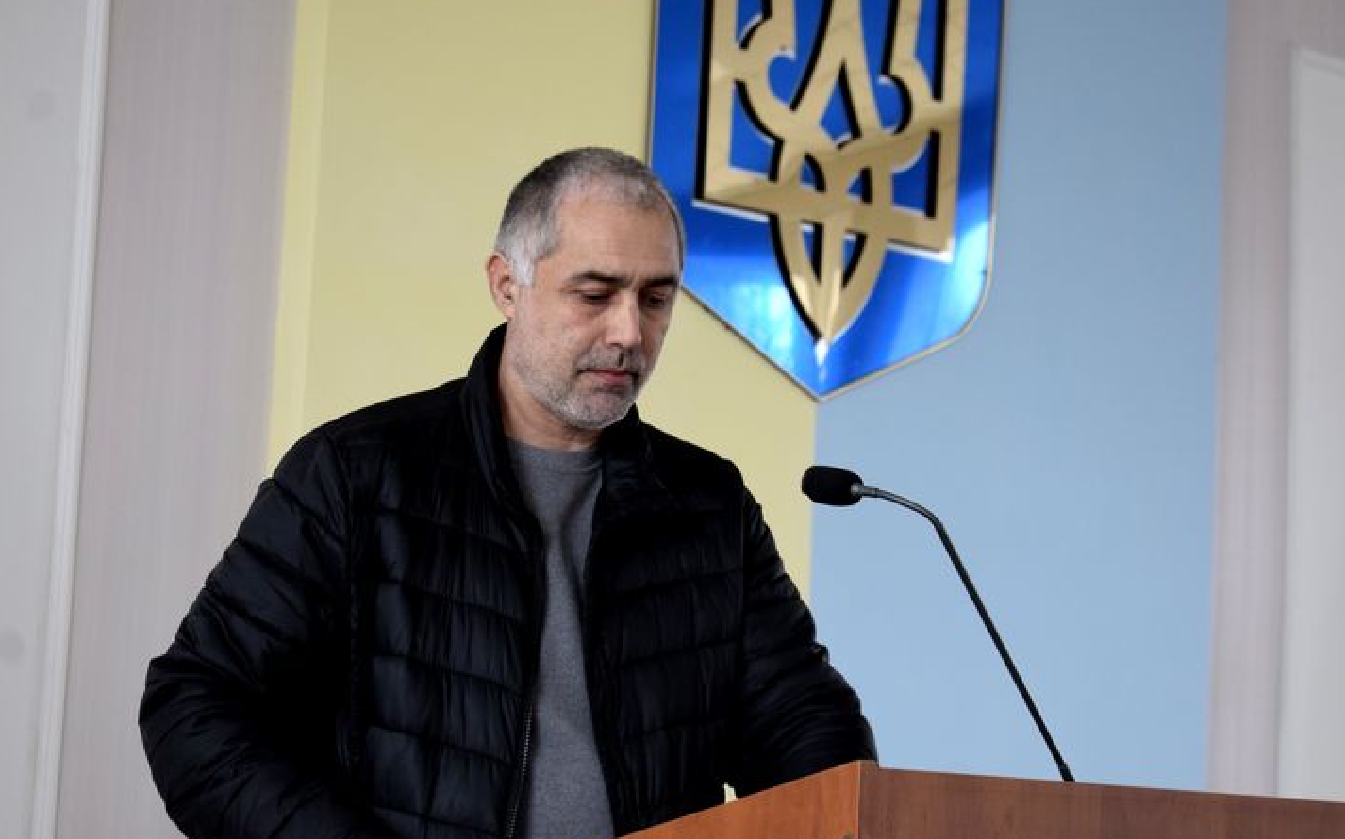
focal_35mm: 89
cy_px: 448
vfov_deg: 14.7
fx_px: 3244
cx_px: 666
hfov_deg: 23.4
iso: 1100
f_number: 5.6
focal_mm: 55
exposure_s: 1/60
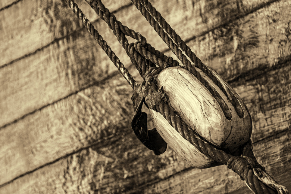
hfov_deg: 10.6
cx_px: 146
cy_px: 97
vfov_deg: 7.0
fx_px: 1574
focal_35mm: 195
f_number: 7.1
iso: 100
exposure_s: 1/100
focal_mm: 130
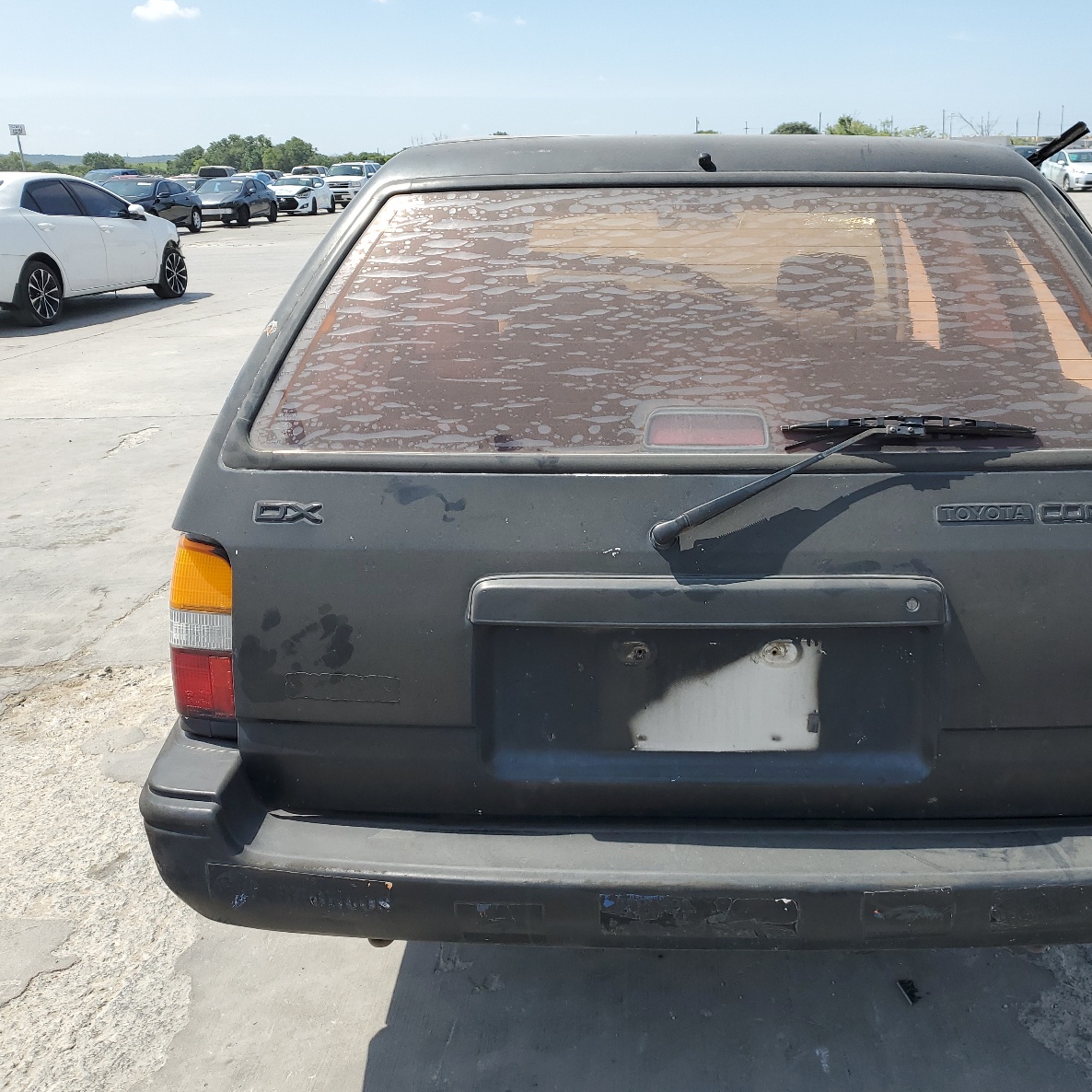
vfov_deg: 52.5
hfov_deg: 51.8
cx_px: 706
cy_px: 551
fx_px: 1106
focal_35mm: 31
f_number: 1.5
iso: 50
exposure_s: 1/2500
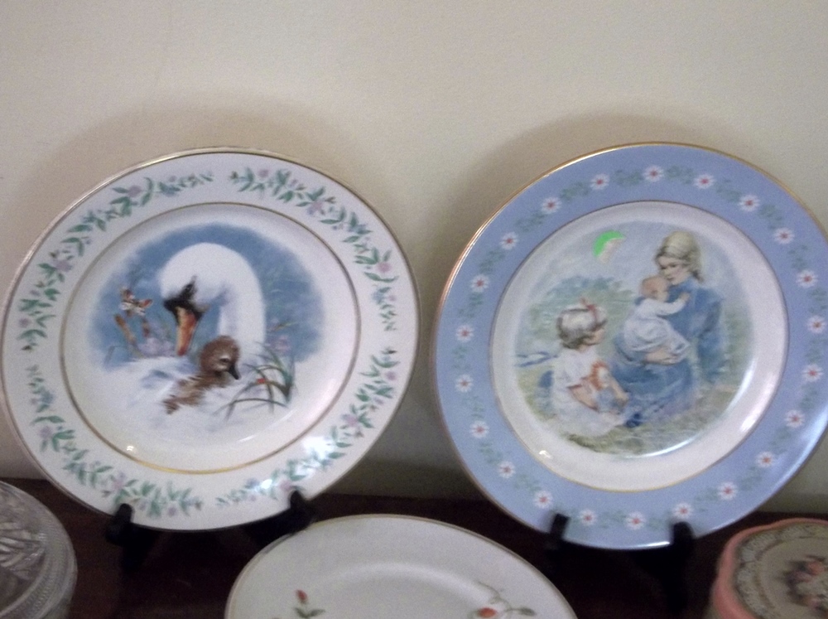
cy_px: 310
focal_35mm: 52
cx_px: 414
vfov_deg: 28.0
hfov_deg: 36.9
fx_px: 1242
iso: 400
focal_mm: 9.3
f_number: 5
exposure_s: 1/8
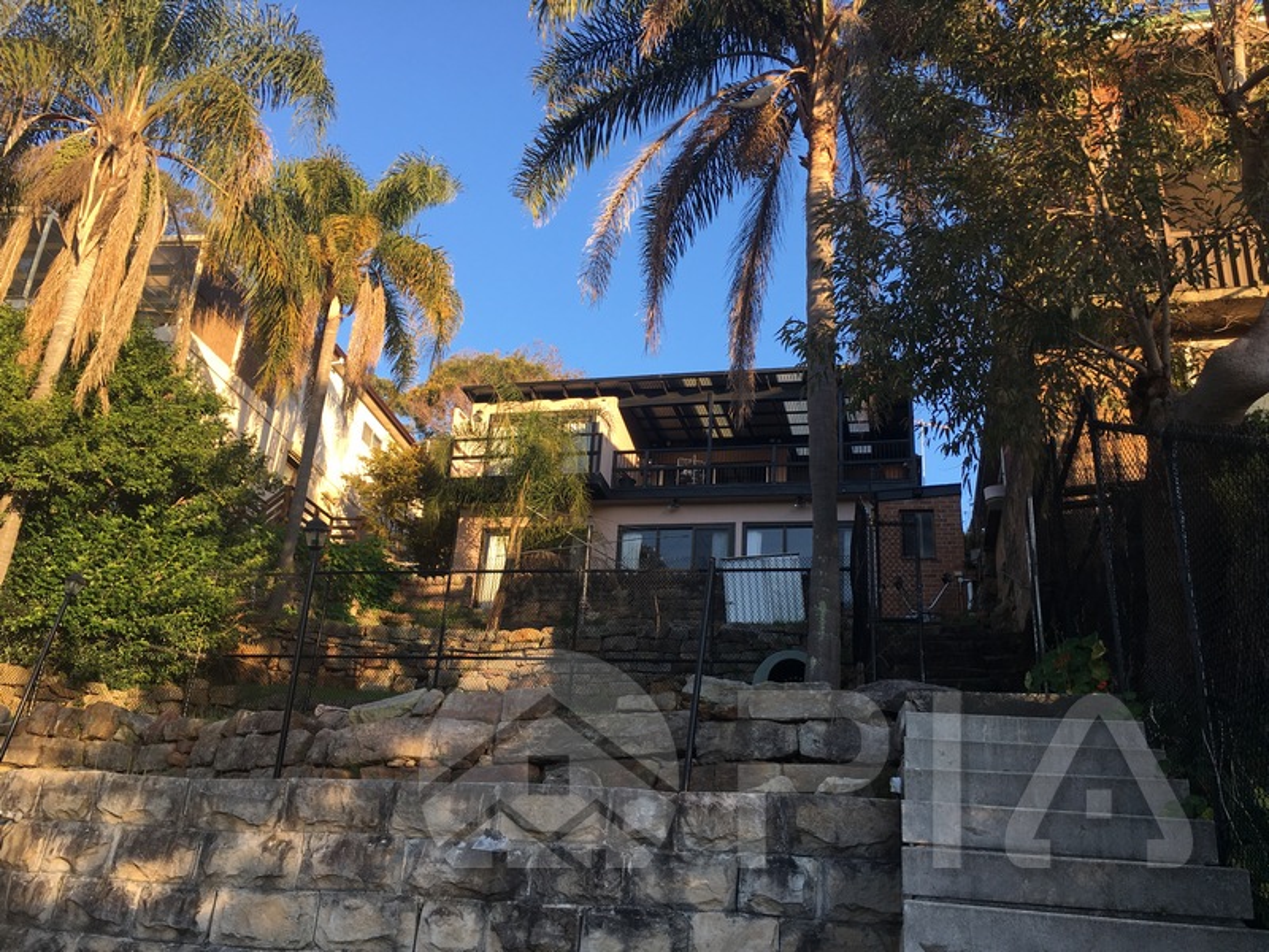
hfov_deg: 61.7
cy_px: 476
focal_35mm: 29
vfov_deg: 48.2
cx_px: 634
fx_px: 1063
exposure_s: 1/248
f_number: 2.2
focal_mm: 4.15
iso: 25
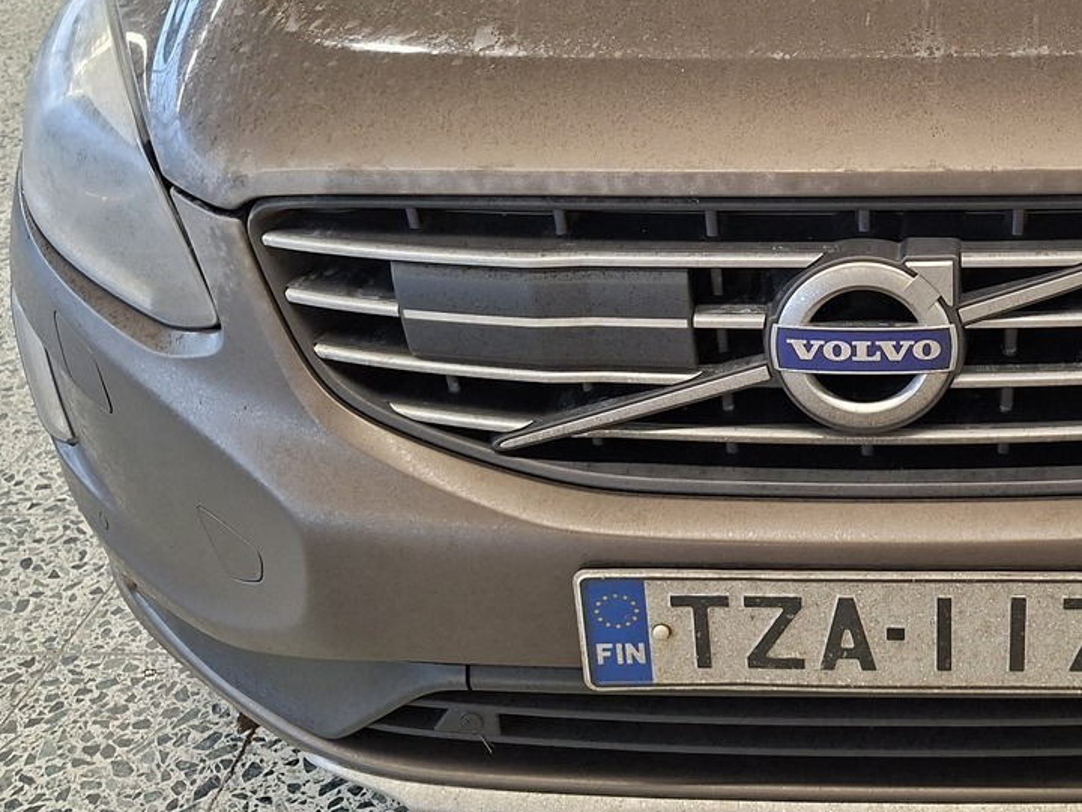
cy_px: 143
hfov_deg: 39.6
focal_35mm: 46
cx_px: 867
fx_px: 1438
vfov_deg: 30.6
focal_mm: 5.54
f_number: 1.8
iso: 250
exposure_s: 1/100
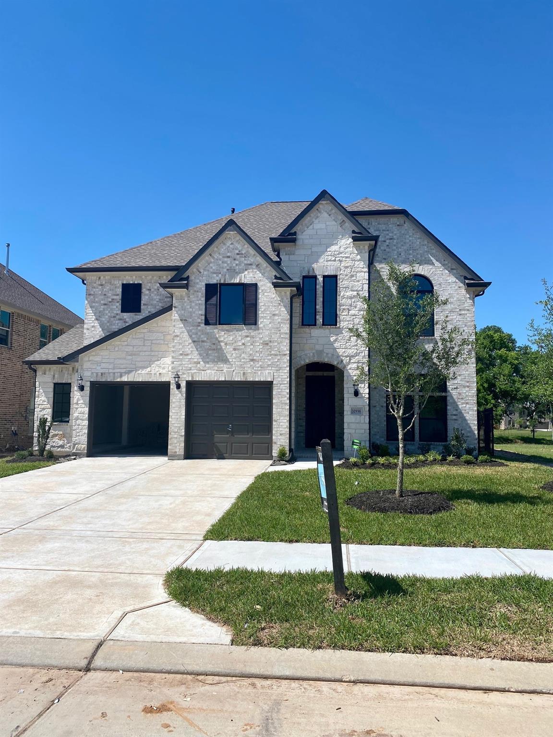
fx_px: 554
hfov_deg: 53.1
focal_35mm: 26
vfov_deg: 67.3
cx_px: 276
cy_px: 368
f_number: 1.8
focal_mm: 4.25
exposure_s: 1/3846
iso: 32
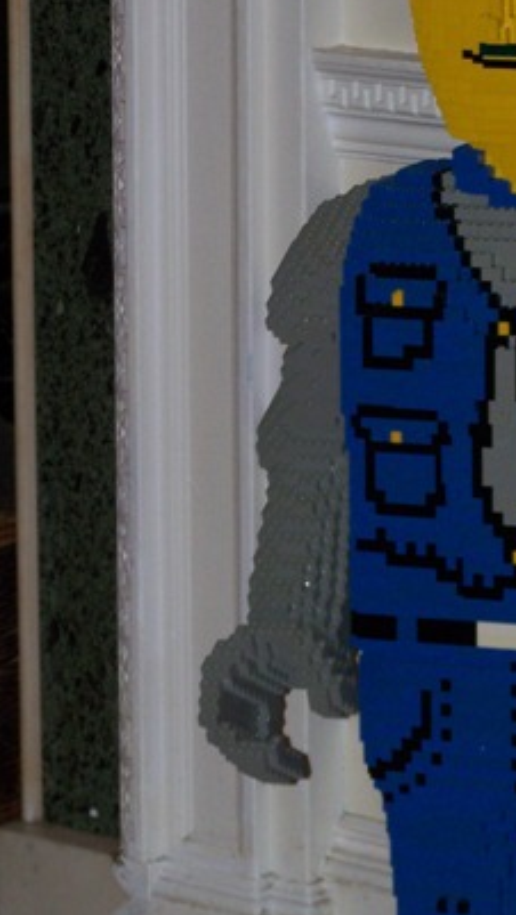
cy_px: 500
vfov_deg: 9.8
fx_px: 5319
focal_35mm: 219
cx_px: 509
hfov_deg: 5.5
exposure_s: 1/100
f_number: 3.2
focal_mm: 17.5
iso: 80
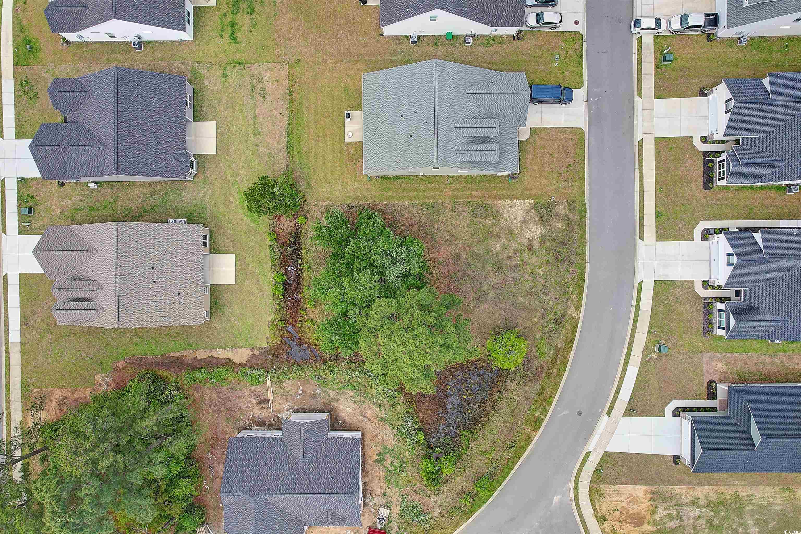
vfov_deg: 57.2
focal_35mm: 22
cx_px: 400
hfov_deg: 78.6
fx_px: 489
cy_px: 267
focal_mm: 8.4
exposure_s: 1/500
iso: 140
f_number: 2.8
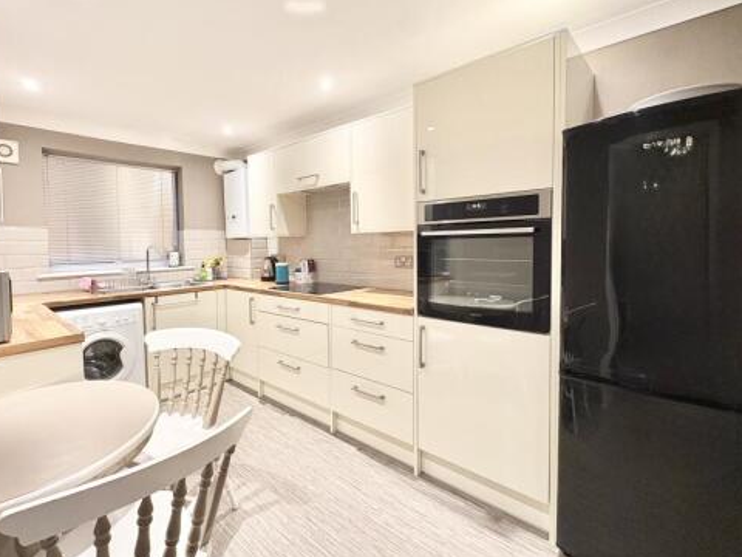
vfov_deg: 74.6
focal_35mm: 17
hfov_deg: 90.2
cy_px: 259
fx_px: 364
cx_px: 307
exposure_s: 1/50
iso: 200
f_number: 2.2
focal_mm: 2.22
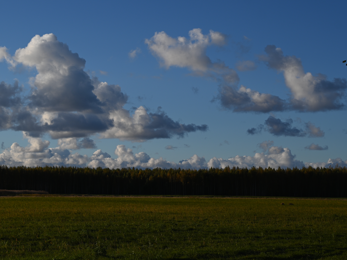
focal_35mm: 76
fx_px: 762
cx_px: 89
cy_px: 120
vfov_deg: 19.4
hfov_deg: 25.4
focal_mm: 52
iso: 100
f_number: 4
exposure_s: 1/2000
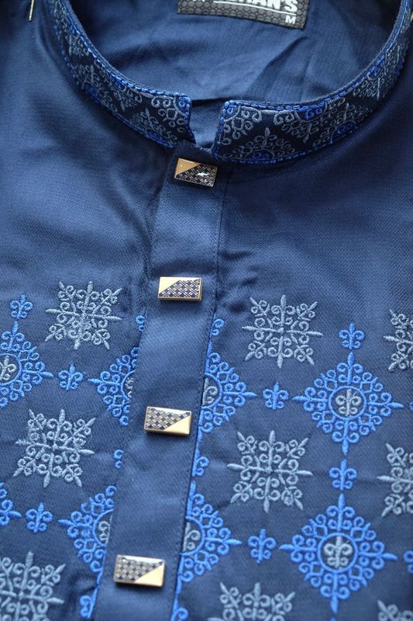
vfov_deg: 41.9
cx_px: 206
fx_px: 809
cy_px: 310
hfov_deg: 28.6
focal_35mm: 47
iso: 800
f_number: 5.6
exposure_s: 1/34
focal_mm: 31.5
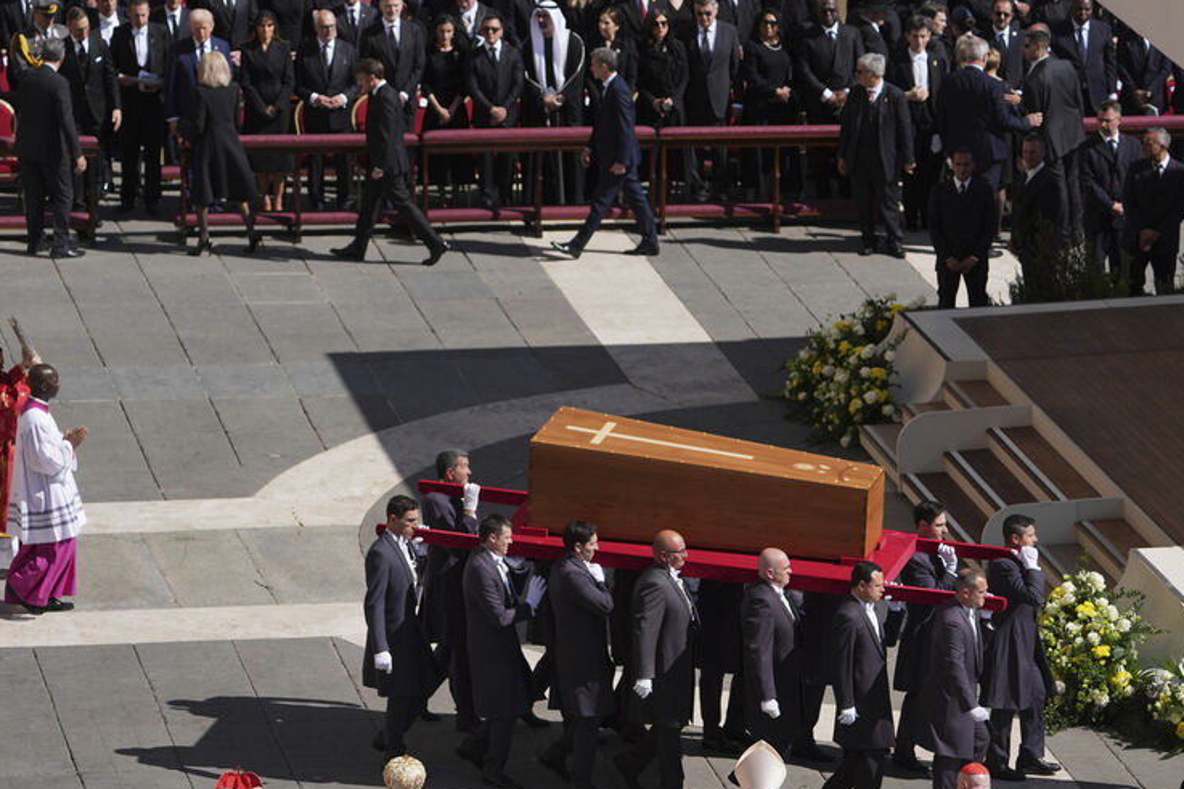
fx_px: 8319
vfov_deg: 5.4
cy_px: 372
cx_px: 514
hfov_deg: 8.1
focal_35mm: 253
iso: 400
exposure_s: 1/4000
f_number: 5.6
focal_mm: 200
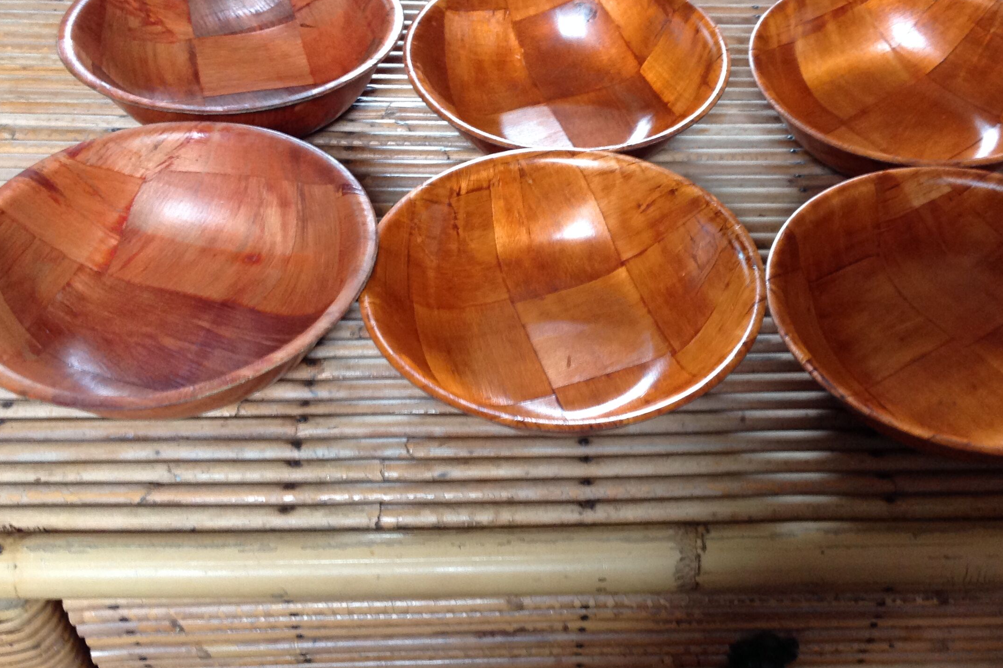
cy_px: 314
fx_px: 1226
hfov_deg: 44.3
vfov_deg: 30.5
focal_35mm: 44
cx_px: 587
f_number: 2.4
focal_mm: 4.28
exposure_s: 1/15
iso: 160
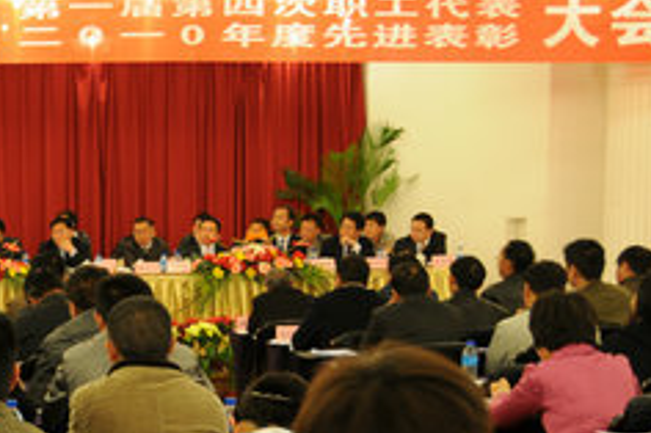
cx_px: -73
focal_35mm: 94
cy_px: 405
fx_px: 1699
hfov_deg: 20.6
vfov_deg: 14.4
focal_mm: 26
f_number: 3.8
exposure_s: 1/10
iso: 200
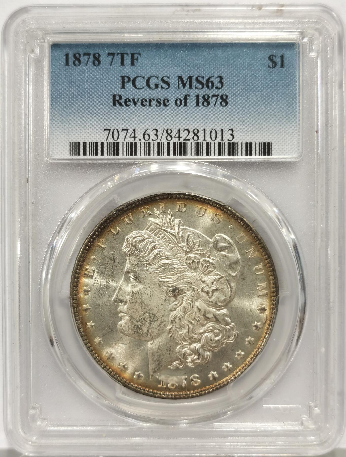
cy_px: 228
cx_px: 173
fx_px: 715
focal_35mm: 54
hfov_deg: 27.2
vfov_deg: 35.4
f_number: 16
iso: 100
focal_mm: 5.56
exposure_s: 1/100
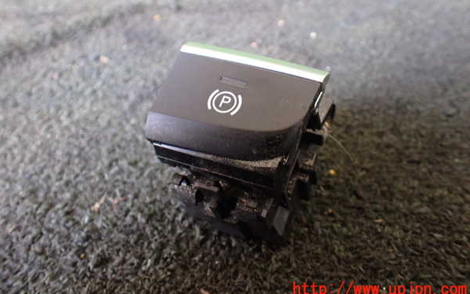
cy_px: 122
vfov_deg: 39.3
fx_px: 410
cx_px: 234
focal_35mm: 32
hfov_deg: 59.6
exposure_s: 1/30
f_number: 2.3
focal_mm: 5.4
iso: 800
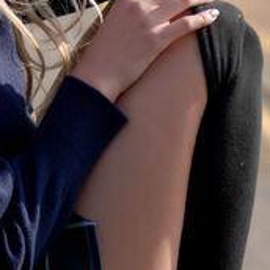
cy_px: 21
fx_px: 2400
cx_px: 5
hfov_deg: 6.4
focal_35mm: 272
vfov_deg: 6.4
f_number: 3.2
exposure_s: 1/640
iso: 100
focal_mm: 70
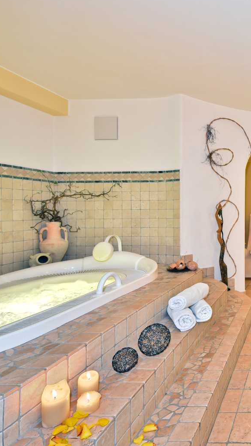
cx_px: 289
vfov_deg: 78.7
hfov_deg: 38.7
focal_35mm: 23
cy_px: 220
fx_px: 272
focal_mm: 14
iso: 320
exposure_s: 1/4
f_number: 9
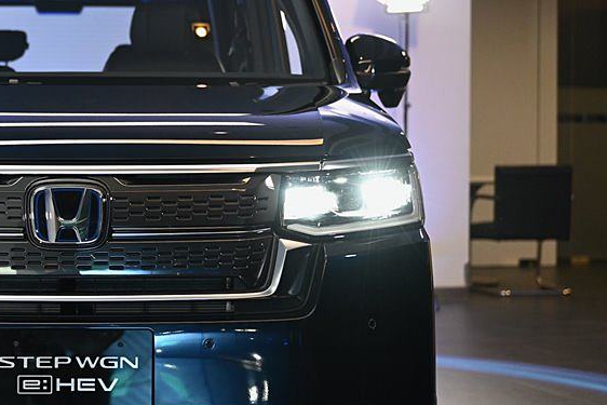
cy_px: 213
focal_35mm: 93
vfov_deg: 14.7
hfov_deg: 21.5
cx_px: 73
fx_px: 1568
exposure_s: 1/200
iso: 2000
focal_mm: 51
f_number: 2.8
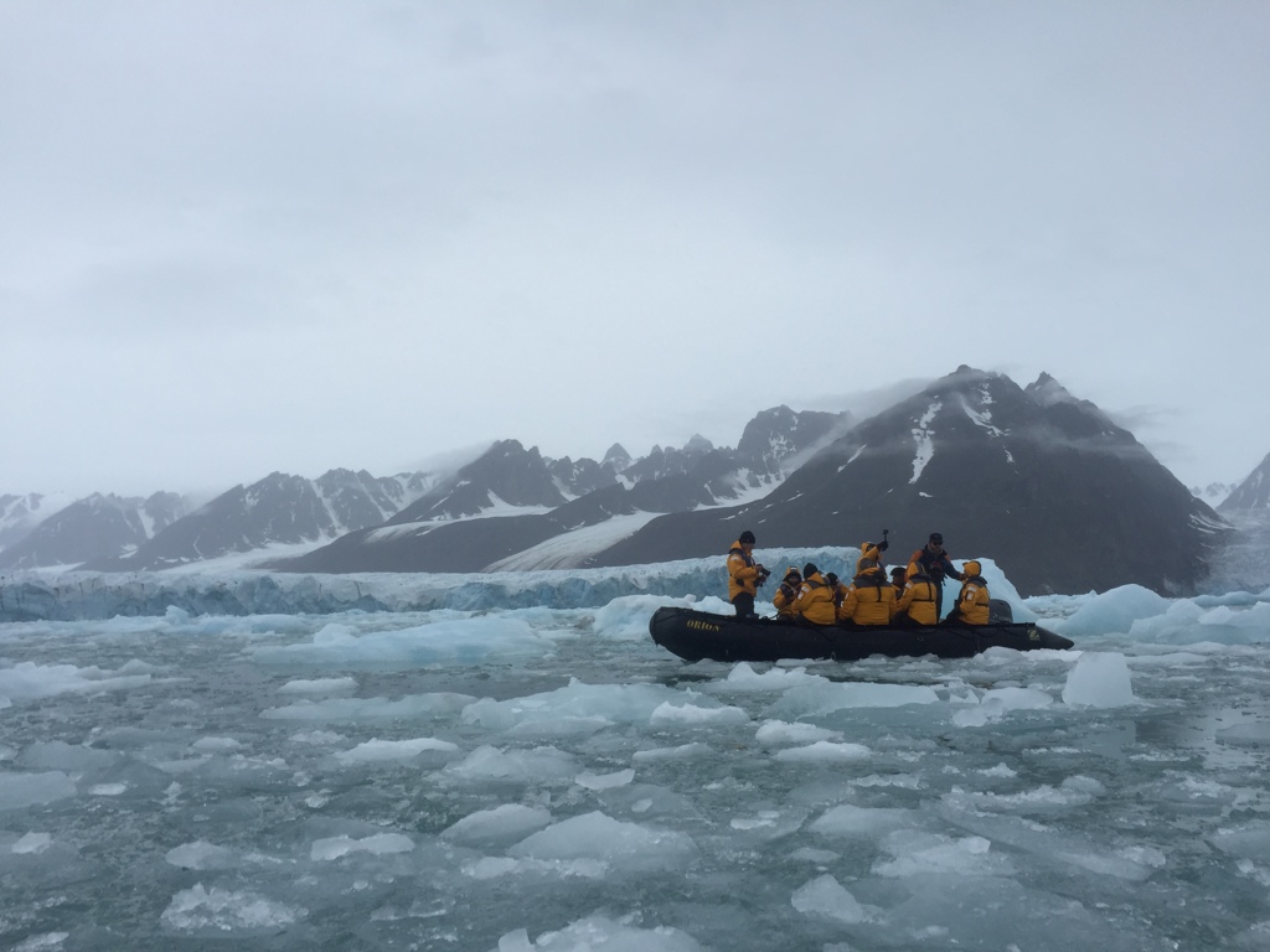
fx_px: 1064
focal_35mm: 29
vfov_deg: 48.2
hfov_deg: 61.7
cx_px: 635
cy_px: 476
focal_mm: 4.15
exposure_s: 1/1319
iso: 32
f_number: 2.2
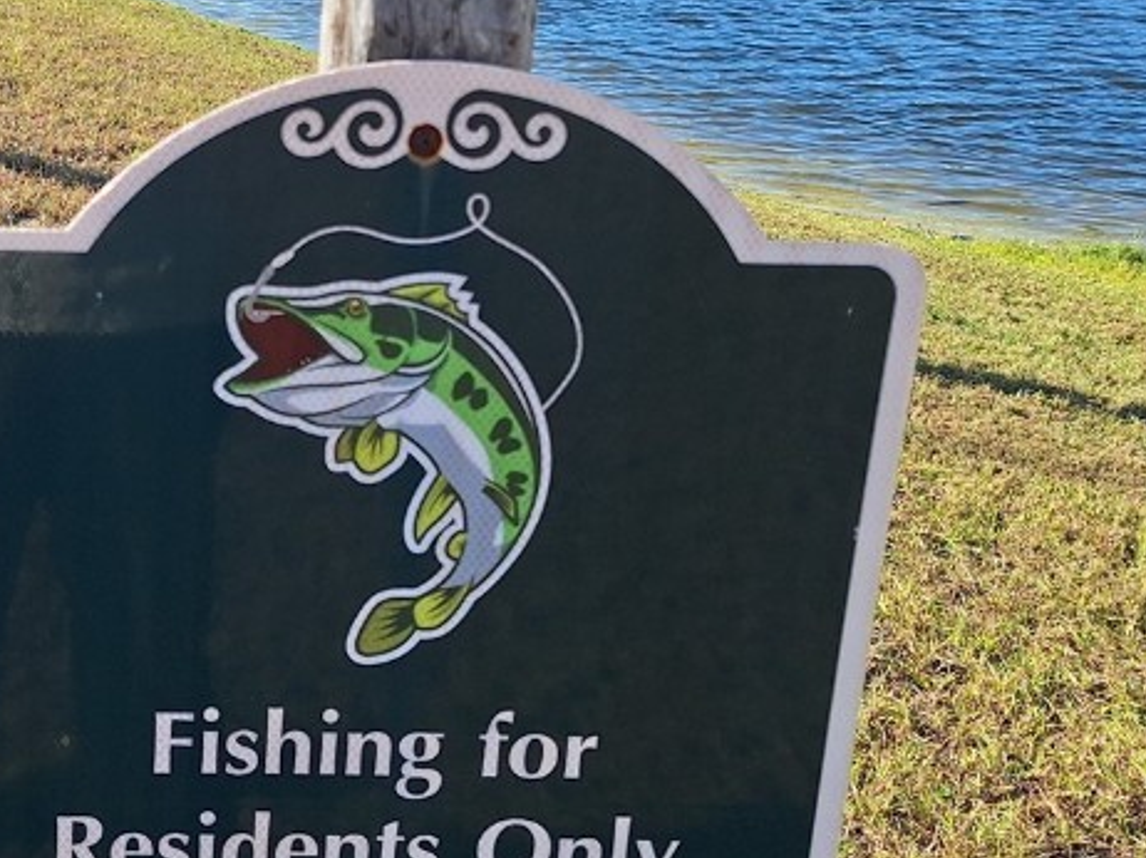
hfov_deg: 35.8
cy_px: 352
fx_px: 1688
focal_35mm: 51
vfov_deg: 28.5
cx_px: 171
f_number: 1.8
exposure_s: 1/1770
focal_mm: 5.54
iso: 40
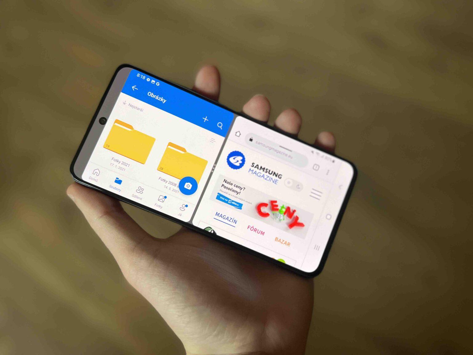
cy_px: 178
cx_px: 236
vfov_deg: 53.1
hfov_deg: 67.3
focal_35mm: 26
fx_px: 355
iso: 125
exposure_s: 1/60
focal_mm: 5.7
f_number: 1.5
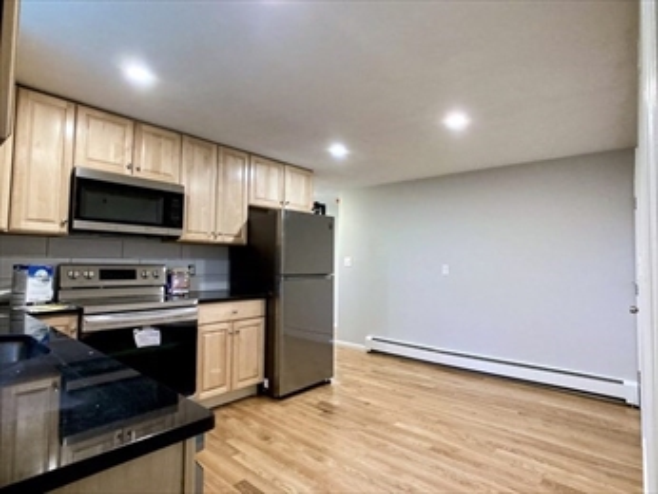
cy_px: 247
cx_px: 329
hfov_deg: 63.4
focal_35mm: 28
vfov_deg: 49.8
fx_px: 533
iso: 250
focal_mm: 3.99
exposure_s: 1/60
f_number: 1.8
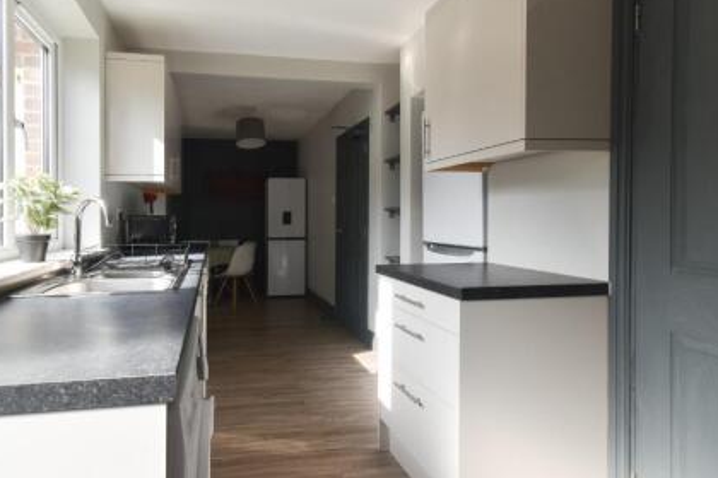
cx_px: 369
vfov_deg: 70.3
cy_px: 259
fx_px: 339
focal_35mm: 17
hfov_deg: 93.3
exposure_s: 1/50
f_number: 9
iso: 200
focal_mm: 10
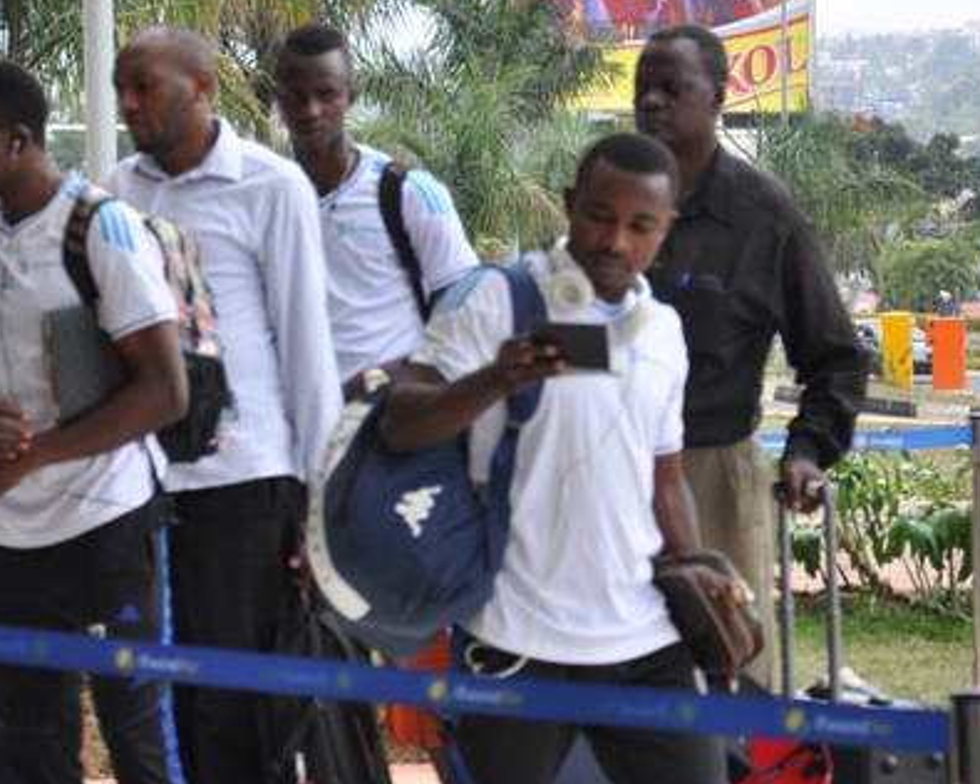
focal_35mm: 217
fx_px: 6290
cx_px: 274
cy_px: 325
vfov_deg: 7.1
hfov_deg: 8.9
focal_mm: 85
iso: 500
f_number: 6.3
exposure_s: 1/640
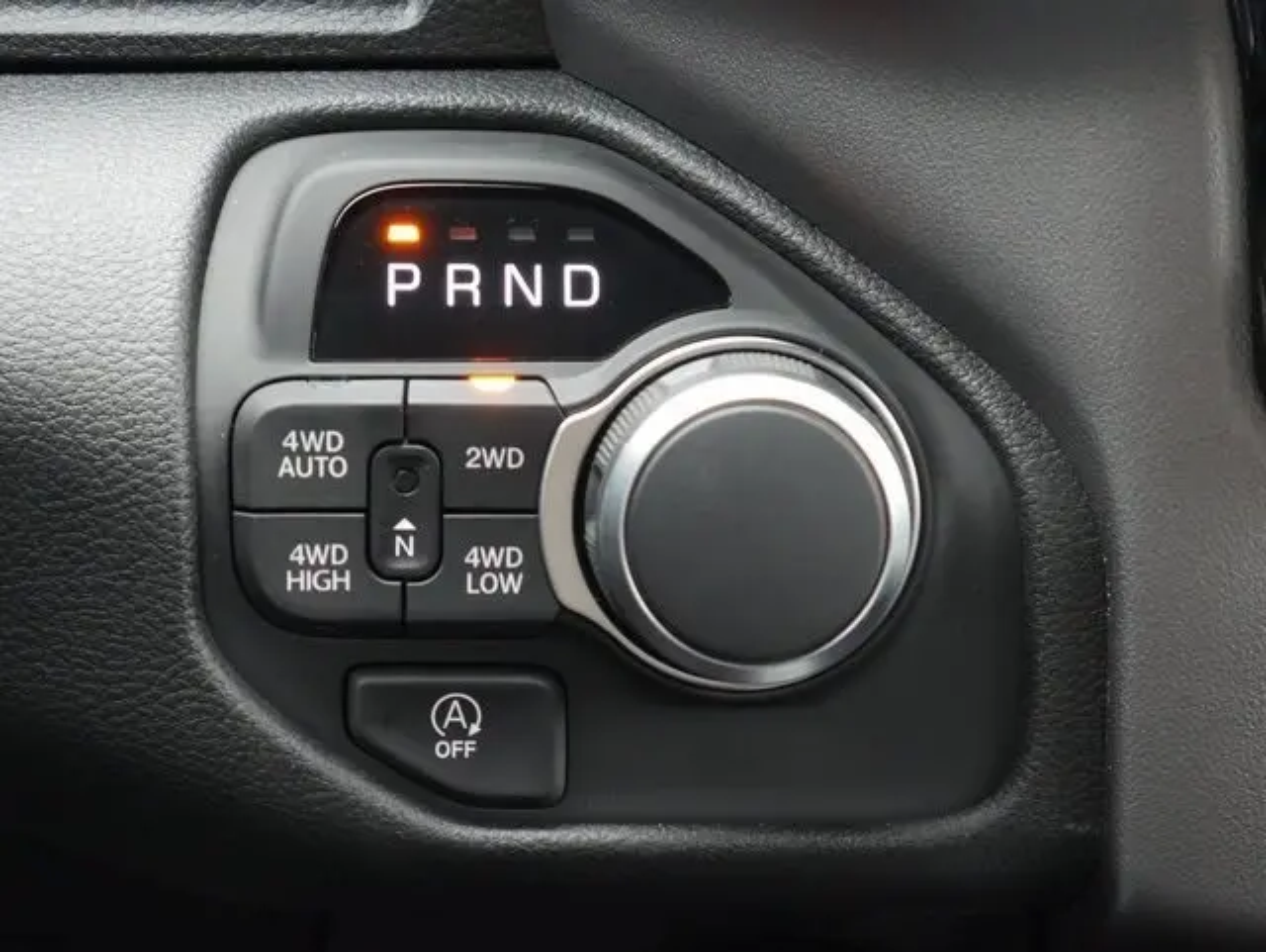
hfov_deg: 23.3
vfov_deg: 17.6
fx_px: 3074
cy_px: 476
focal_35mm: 84
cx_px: 633
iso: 3200
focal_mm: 42
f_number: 5.6
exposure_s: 1/15
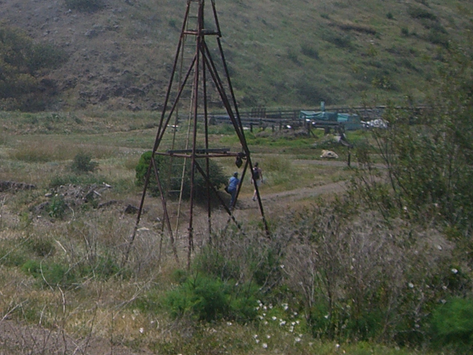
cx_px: 44
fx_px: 1380
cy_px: 14
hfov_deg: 19.1
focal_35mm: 101
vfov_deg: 14.4
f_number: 4.3
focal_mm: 6.2
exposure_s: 1/1000
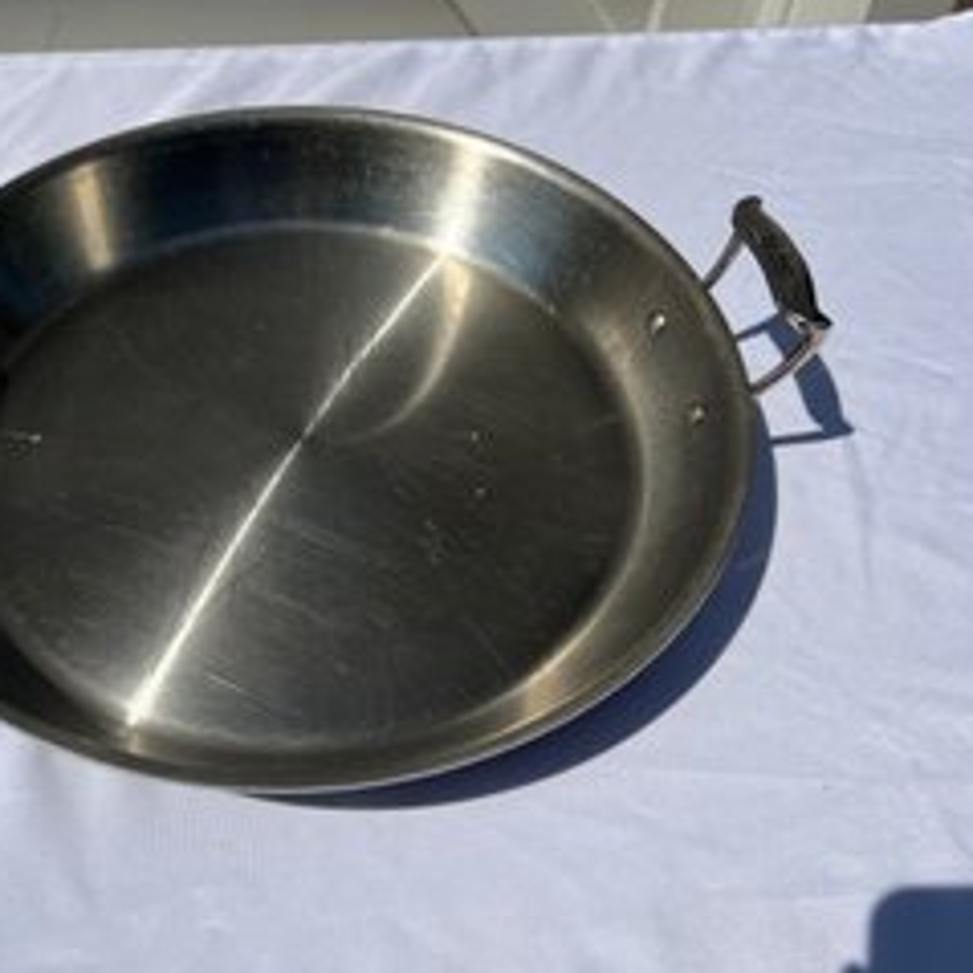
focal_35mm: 33
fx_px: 1049
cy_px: 462
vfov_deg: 49.7
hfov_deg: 49.1
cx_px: 348
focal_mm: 5.7
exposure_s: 1/12658
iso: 50
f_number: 1.5
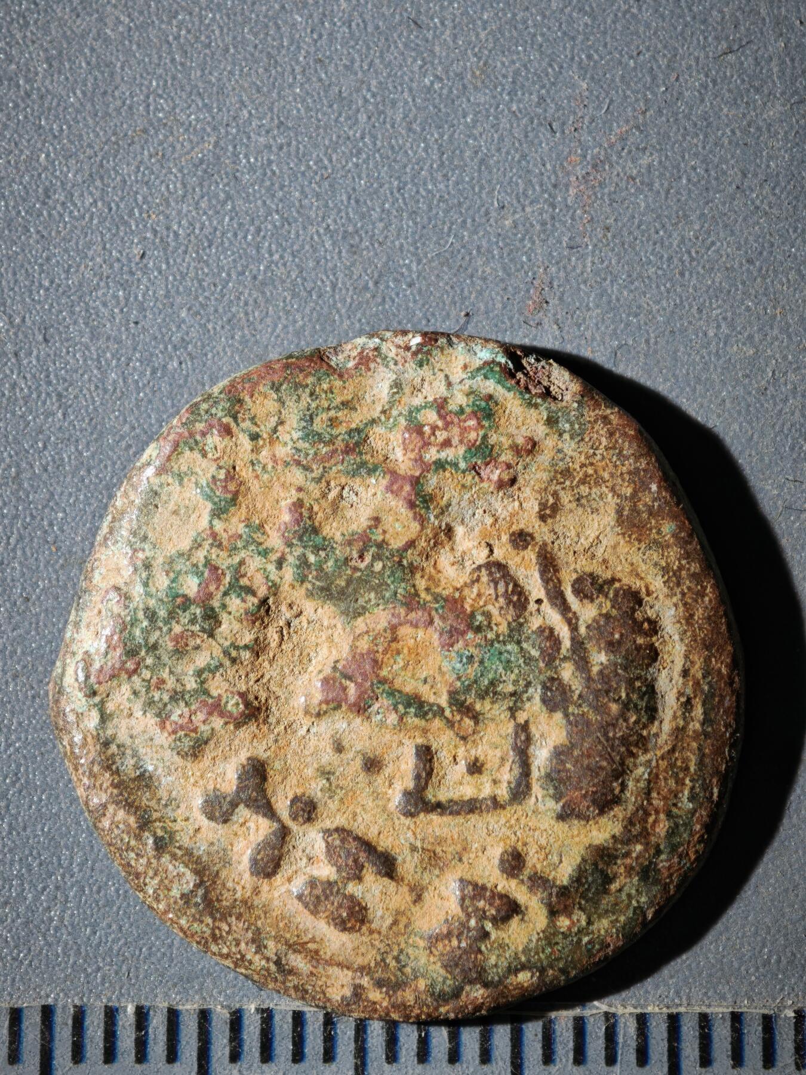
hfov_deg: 13.1
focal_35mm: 113
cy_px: 538
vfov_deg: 17.4
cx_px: 403
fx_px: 3508
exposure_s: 1/100
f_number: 2
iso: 64
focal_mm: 9
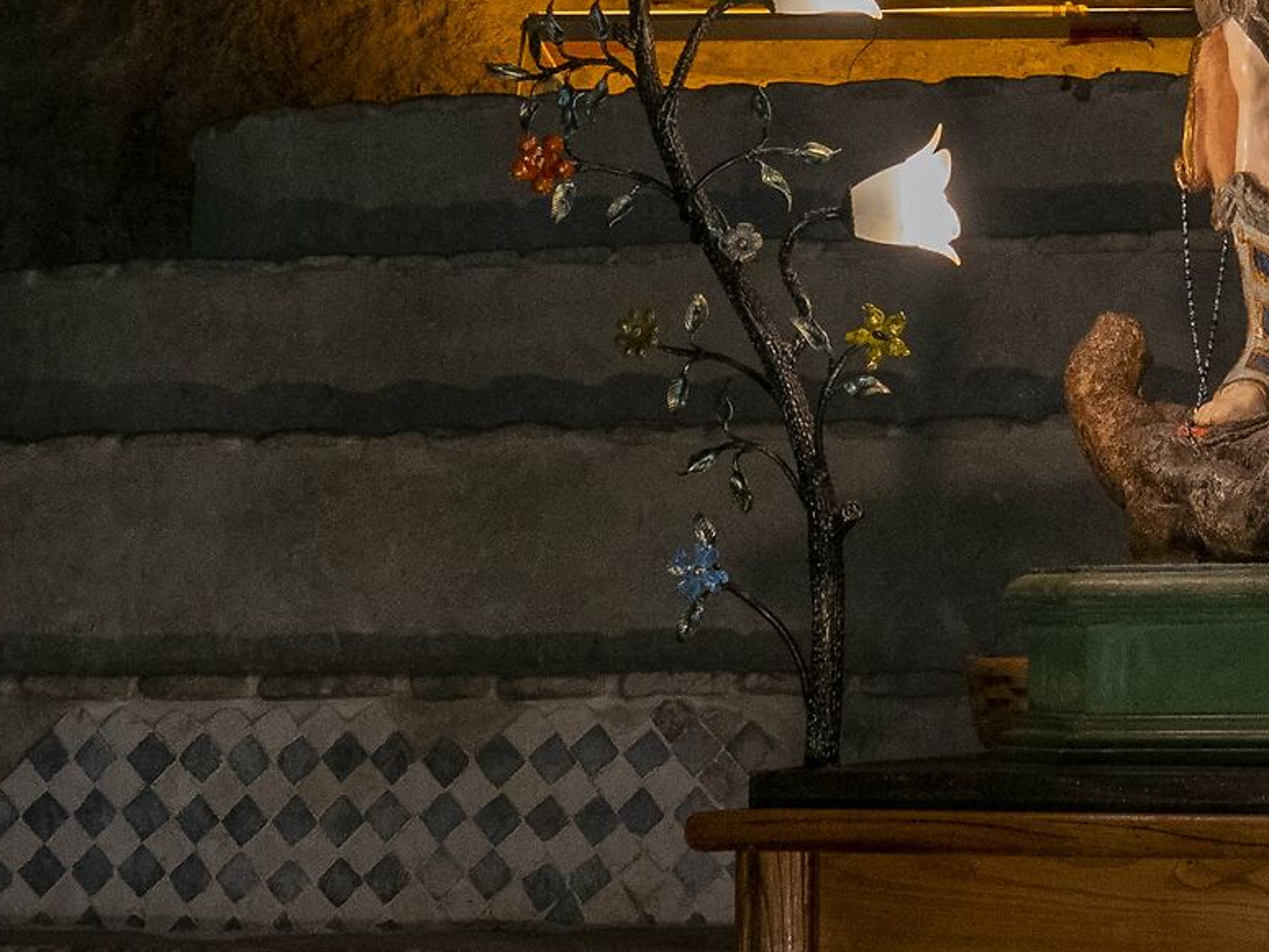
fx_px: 4547
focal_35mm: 124
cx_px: 1292
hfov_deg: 15.6
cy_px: -395
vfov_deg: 11.5
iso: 1000
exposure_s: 1/15
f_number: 8
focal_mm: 20
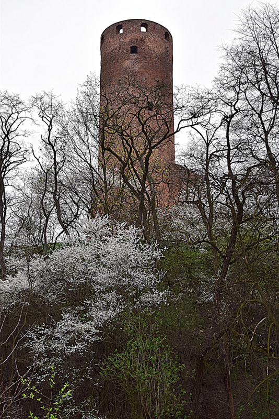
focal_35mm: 63
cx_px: 140
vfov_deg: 31.9
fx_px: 732
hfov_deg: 21.6
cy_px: 210
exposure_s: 1/100
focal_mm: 42
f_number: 9
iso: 400
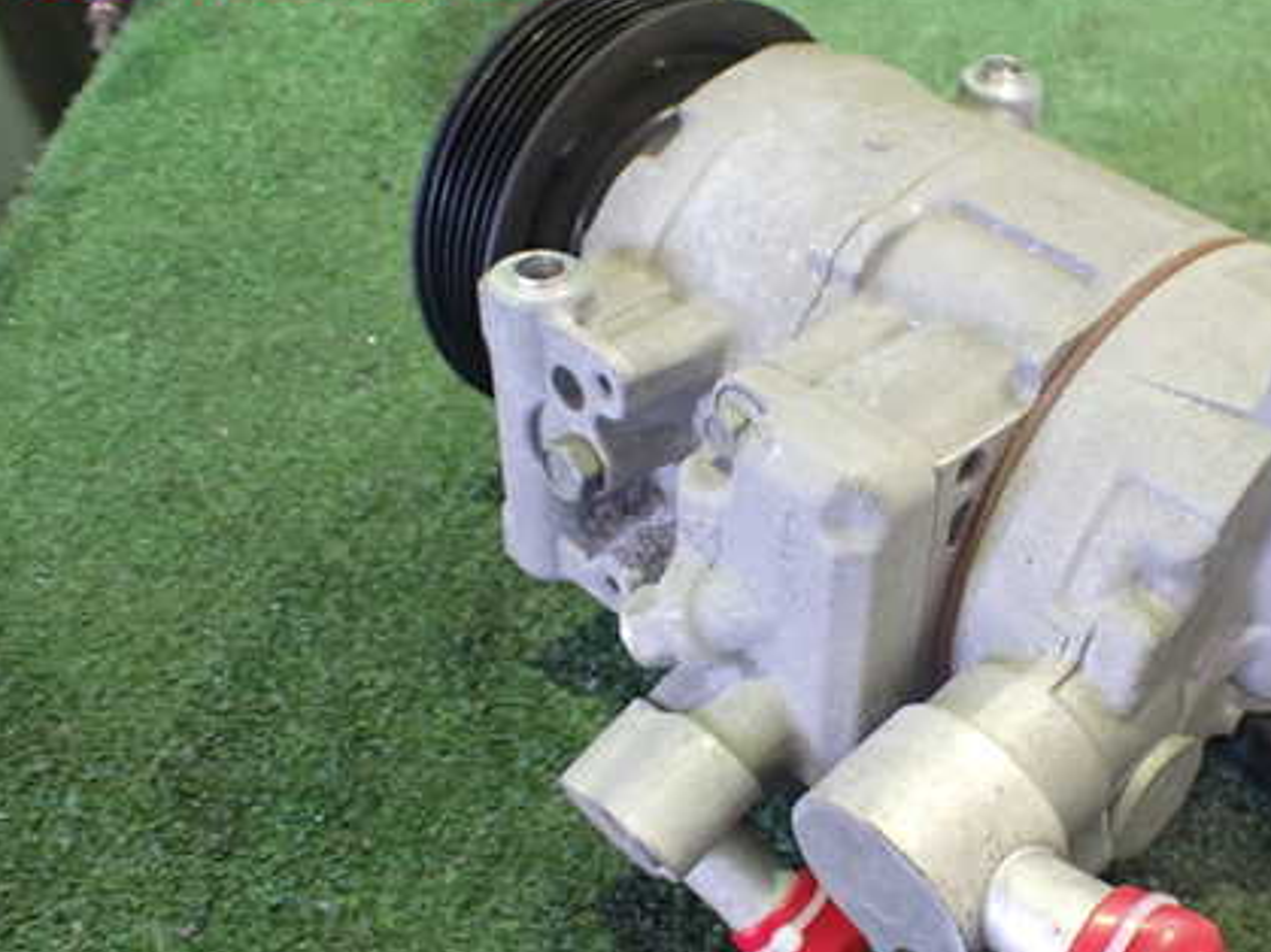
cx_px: 895
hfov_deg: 43.0
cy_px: 615
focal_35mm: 43
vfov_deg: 33.4
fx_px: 1578
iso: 800
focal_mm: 5.4
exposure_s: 1/30
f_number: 2.3
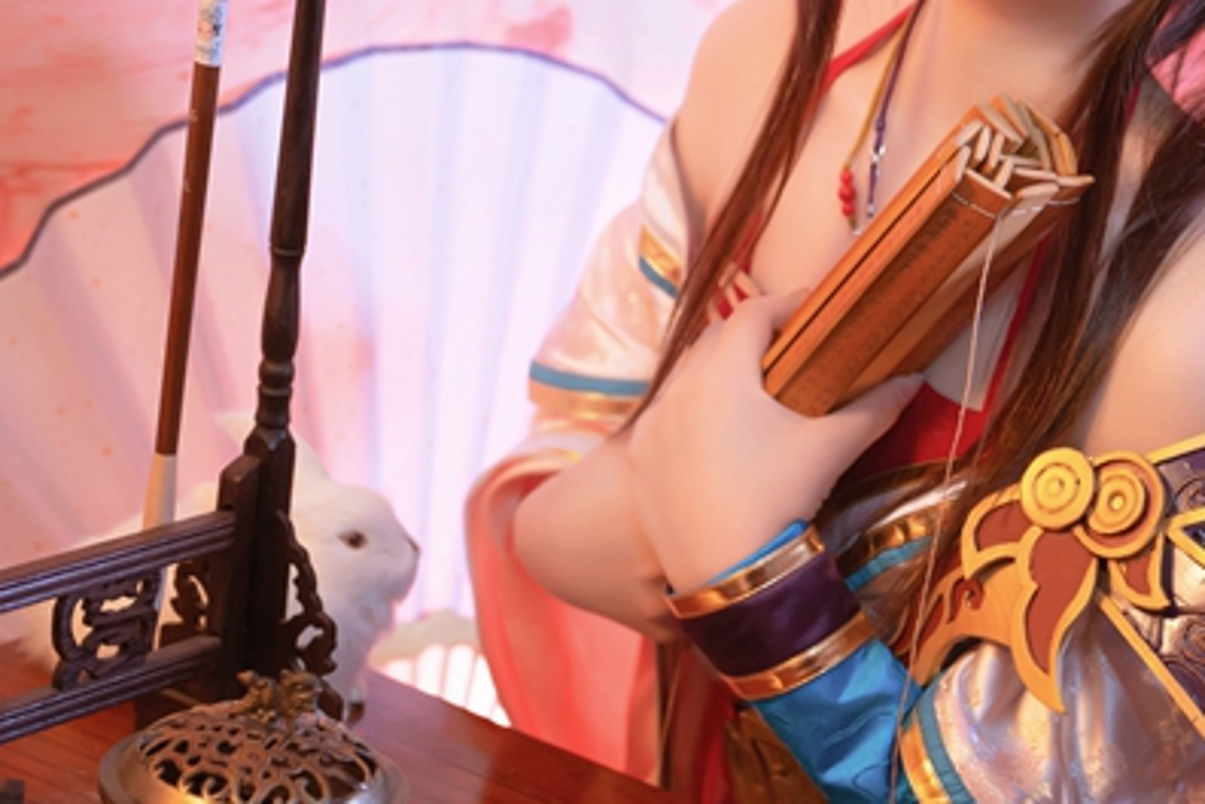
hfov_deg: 18.4
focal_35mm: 111
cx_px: 794
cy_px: 340
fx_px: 3715
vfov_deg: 12.3
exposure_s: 1/40
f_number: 3.2
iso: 400
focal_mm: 44
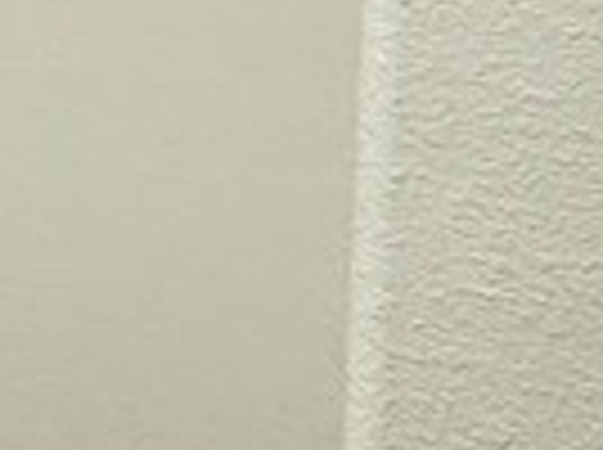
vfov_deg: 13.2
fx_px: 1861
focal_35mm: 107
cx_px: -648
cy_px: -180
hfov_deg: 14.7
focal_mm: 2.22
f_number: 2.2
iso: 320
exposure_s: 1/60
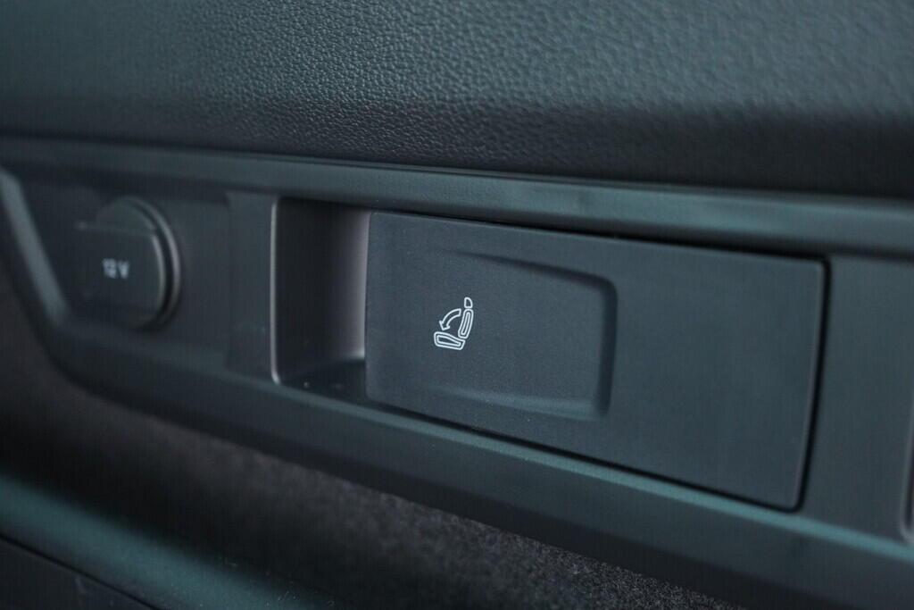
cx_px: 457
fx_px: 914
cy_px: 305
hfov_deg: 53.1
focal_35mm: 36
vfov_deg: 36.9
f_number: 2.8
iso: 2000
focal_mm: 24
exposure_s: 1/40
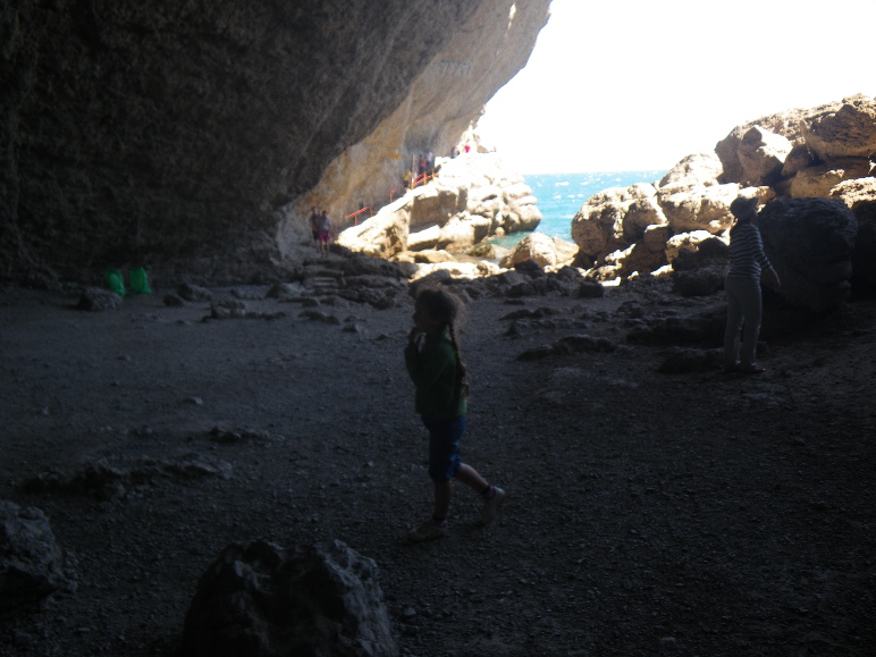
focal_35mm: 29
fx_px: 734
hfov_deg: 61.7
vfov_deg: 48.2
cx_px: 435
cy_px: 326
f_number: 3.5
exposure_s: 1/100
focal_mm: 5
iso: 50
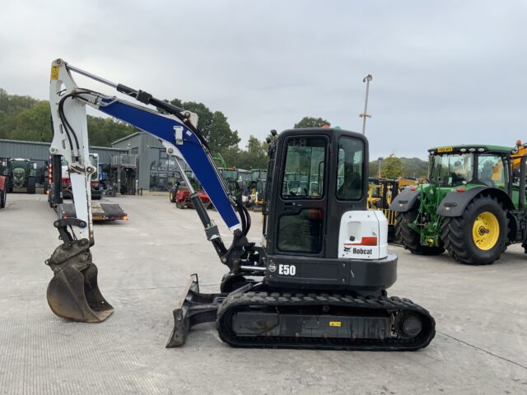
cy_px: 198
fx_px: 442
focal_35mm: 29
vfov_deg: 48.2
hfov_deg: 61.7
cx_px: 264
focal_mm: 3
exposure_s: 1/446
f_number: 1.8
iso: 16
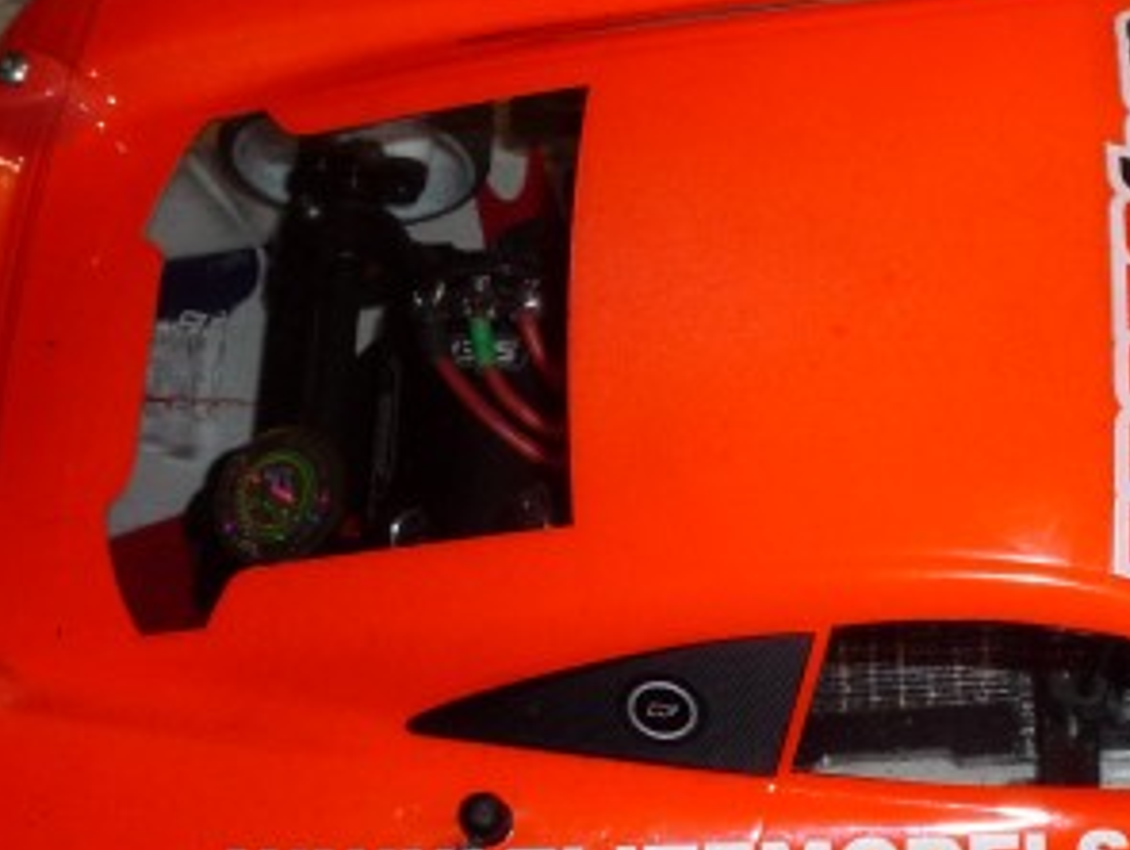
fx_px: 2549
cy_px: 280
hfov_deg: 24.4
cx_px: 973
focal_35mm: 78
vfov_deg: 18.9
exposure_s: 1/30
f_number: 3.8
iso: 100
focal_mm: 6.3
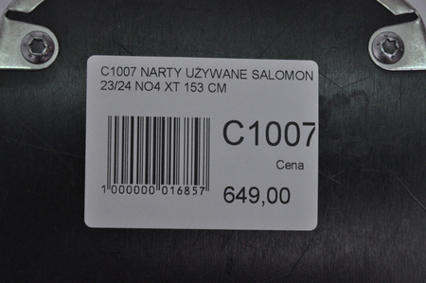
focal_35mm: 158
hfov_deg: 13.1
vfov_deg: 8.7
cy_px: 142
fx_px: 1862
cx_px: 213
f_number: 9.5
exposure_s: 1/125
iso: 3200
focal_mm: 105
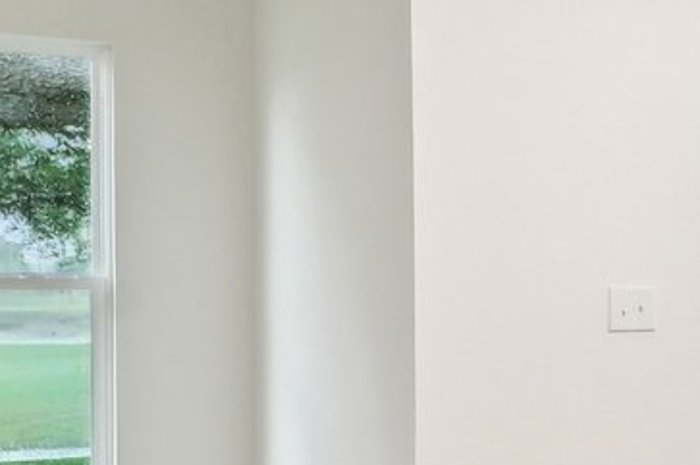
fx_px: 1534
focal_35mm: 79
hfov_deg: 18.2
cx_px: 1369
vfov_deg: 17.2
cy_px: 311
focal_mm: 14
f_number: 8
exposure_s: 1/13
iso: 400
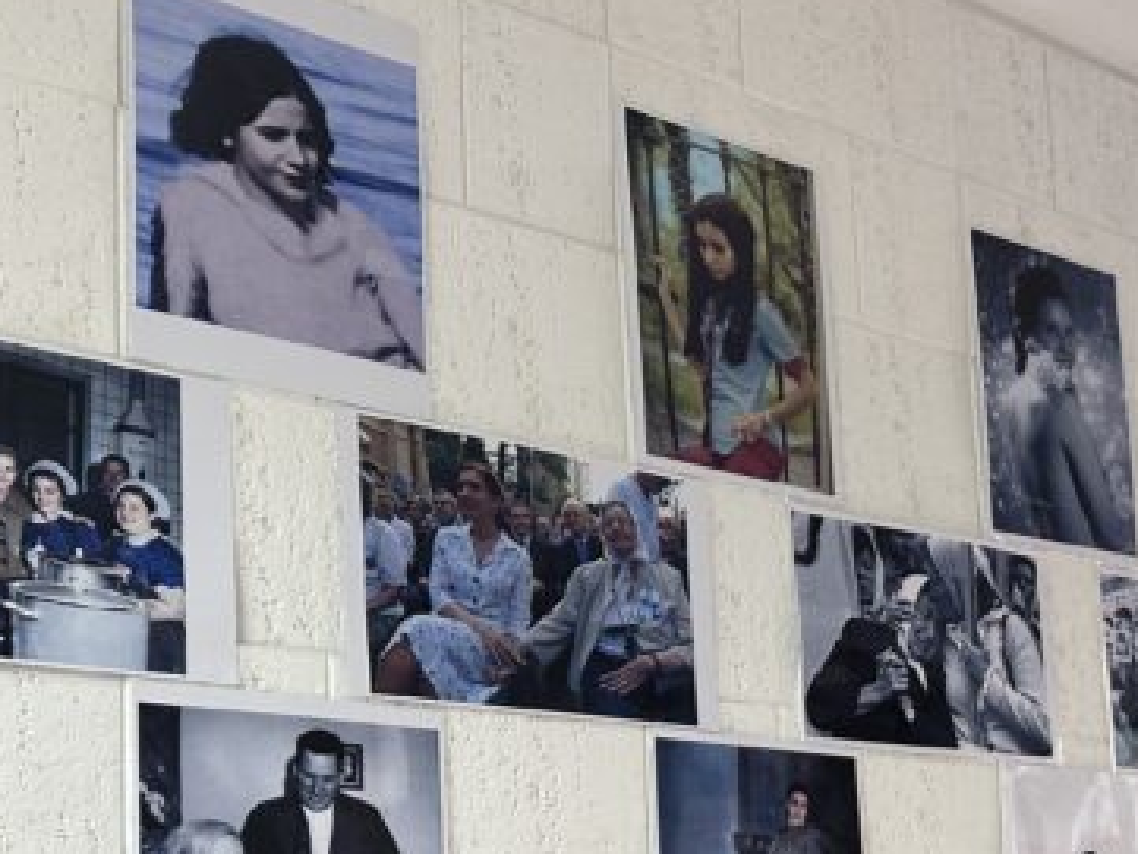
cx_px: 870
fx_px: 1677
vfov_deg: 26.9
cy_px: 867
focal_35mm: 51
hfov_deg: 36.5
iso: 250
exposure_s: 1/50
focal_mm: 6.86
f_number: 1.78
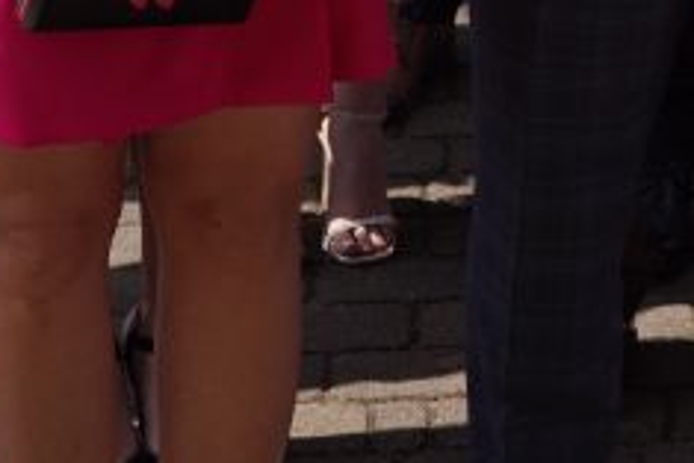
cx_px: 936
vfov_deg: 6.7
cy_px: -447
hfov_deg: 10.1
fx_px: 3838
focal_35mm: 199
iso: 100
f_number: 5.6
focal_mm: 36
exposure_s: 1/500
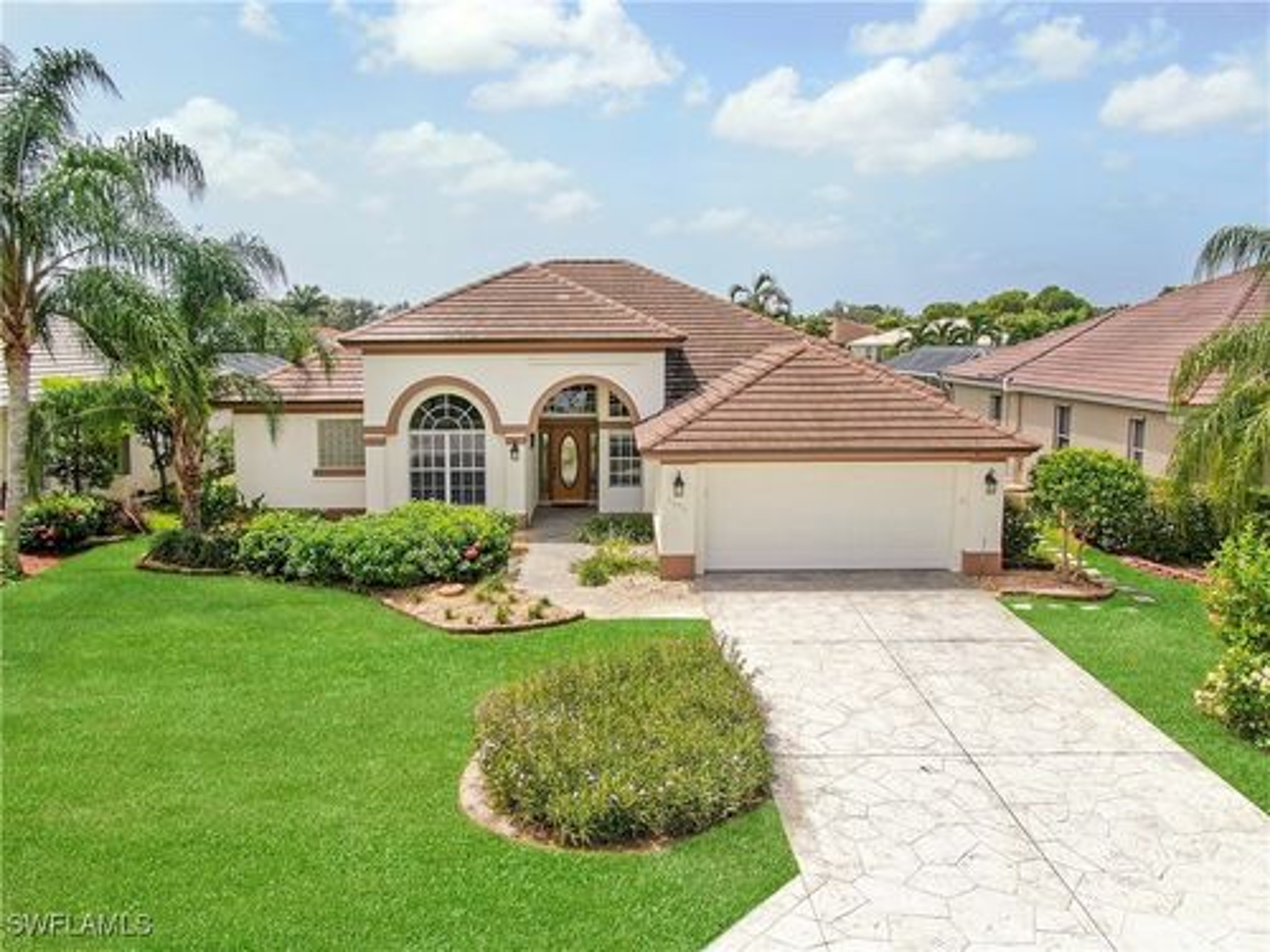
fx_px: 881
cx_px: 635
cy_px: 476
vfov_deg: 56.8
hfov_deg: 71.6
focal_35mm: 24
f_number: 2.8
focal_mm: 4.39
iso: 100
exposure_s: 1/1250
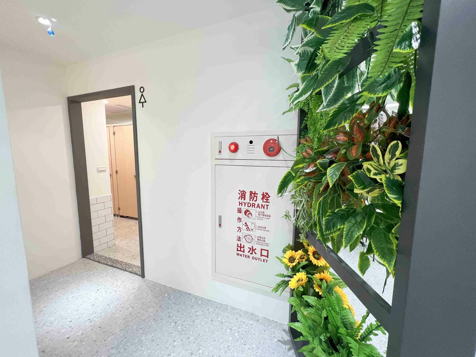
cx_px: 238
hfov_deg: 106.2
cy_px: 178
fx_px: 179
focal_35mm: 13
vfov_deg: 89.9
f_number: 1.8
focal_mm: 1.57
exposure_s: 1/120
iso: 160
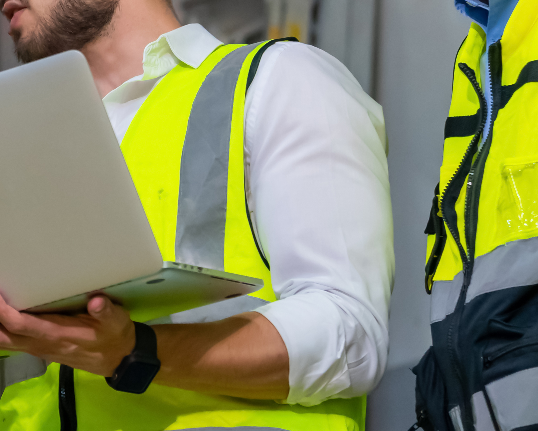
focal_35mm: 207
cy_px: -31
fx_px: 3296
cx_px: -148
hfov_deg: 9.2
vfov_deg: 7.4
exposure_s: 1/125
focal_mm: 55
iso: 1250
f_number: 2.8
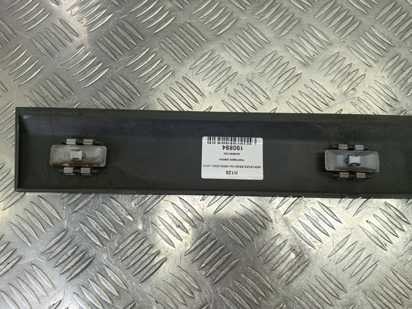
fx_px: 274
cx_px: 206
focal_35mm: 23
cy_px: 154
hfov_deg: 73.9
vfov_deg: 58.9
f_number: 1.6
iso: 88
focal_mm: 4.11
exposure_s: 1/50
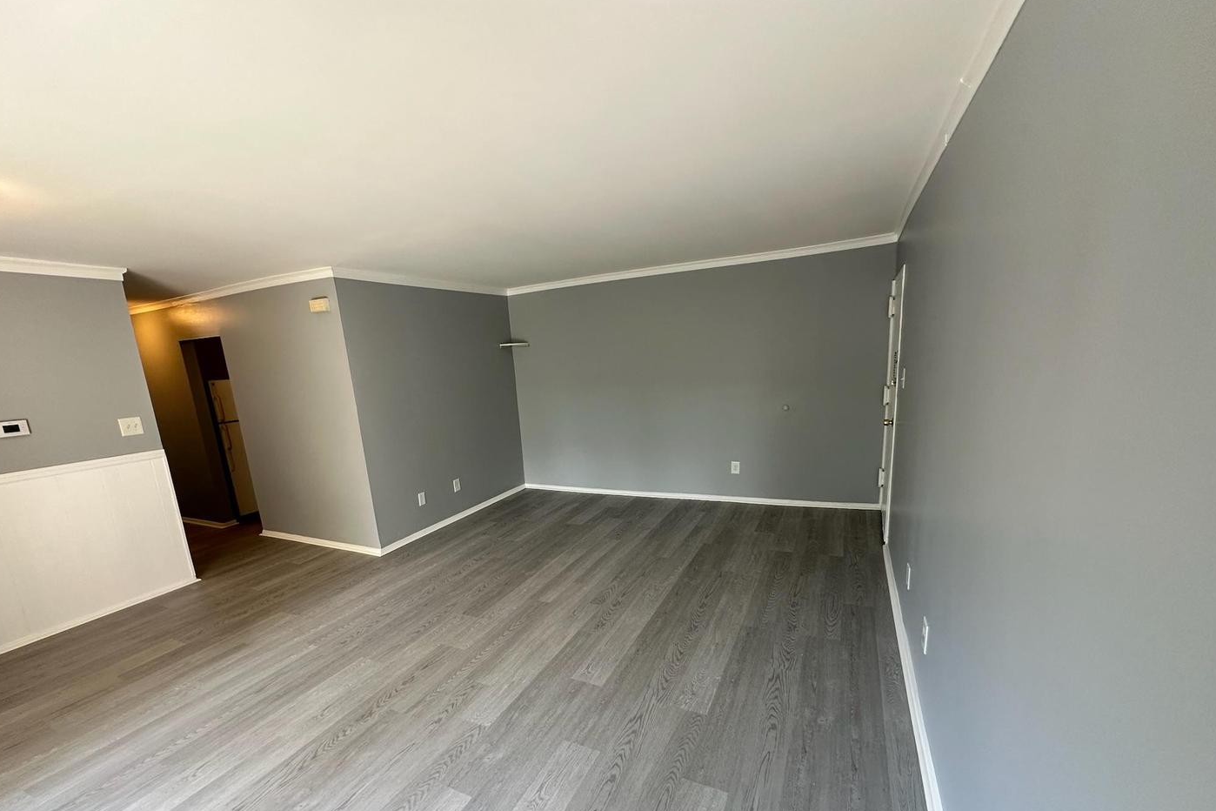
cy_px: 464
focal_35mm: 15
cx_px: 601
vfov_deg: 76.9
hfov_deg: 100.4
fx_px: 507
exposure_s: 1/99
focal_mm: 2.22
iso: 160
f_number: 2.2
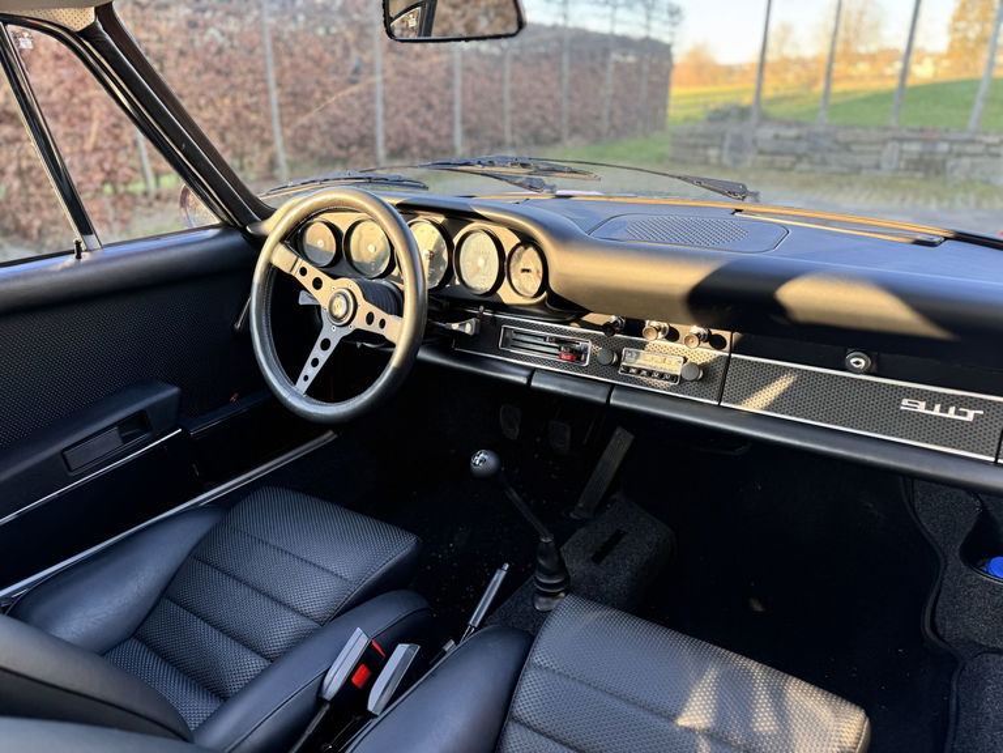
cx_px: 502
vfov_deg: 56.8
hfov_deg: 71.6
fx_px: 695
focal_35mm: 24
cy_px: 376
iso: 80
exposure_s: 1/121
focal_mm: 6.76
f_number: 1.78
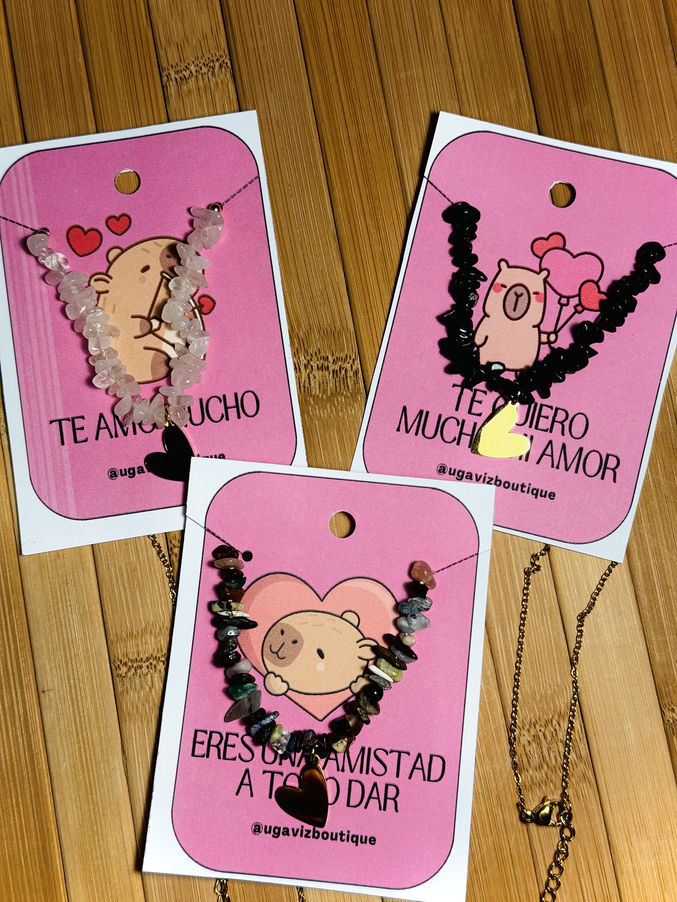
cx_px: 338
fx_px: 1252
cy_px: 451
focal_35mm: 48
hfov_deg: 30.3
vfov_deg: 39.7
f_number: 1.78
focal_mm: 6.76
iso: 50
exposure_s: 1/159
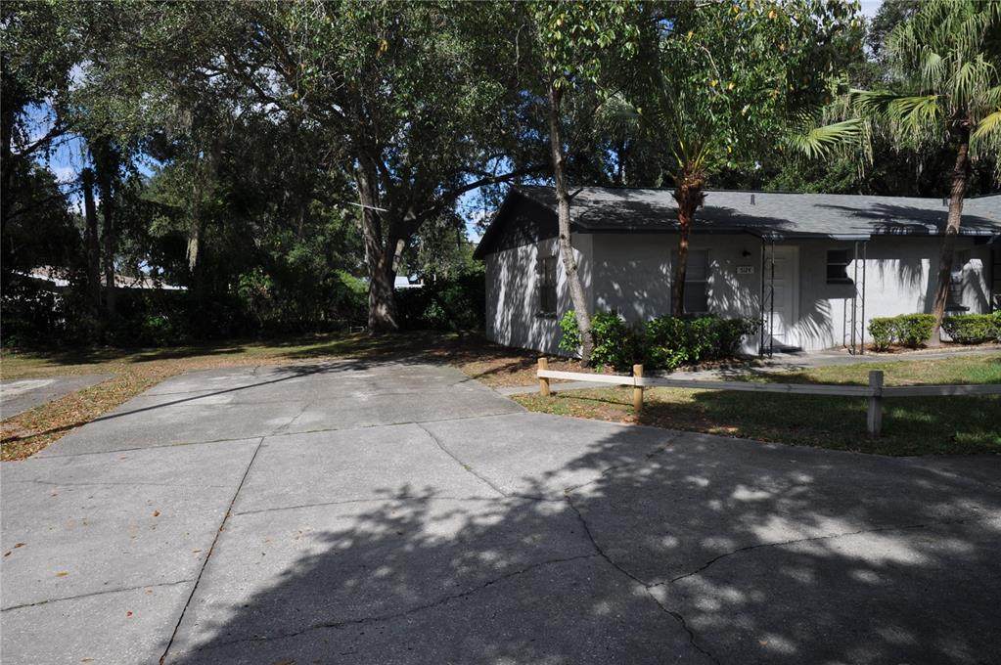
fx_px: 583
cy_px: 332
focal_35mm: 21
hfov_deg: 81.3
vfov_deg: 59.4
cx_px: 500
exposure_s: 1/320
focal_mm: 14
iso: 200
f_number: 9
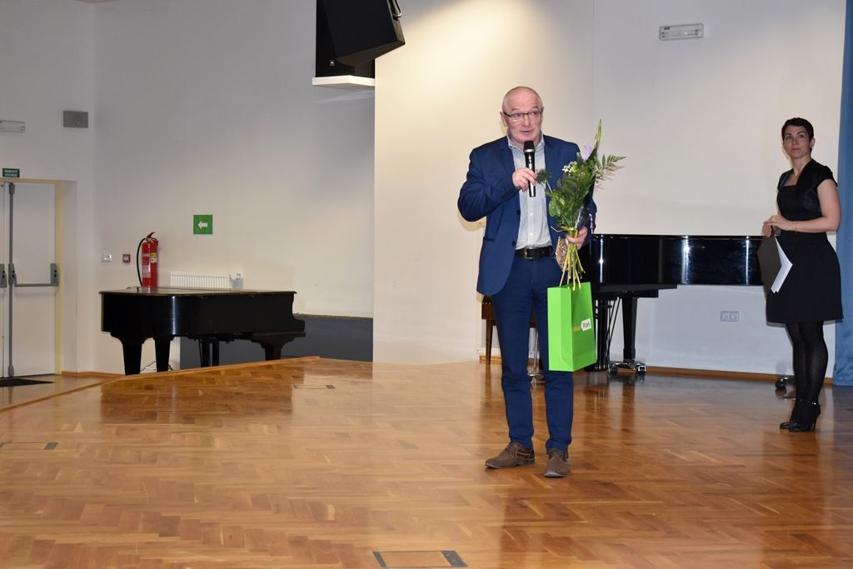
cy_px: 284
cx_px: 426
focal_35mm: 68
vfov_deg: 20.2
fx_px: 1599
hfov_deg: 29.9
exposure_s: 1/80
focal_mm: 45
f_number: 5
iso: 800
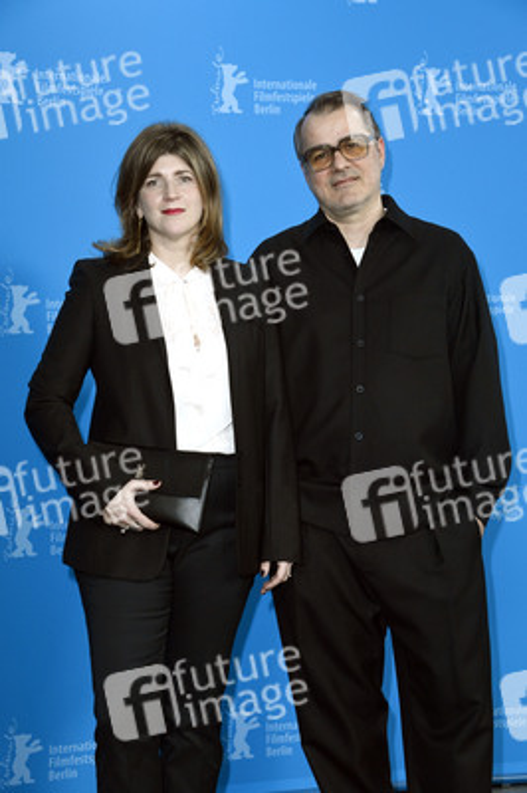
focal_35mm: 72
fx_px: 1584
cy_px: 396
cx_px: 264
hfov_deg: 18.9
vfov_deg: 28.1
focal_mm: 72
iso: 1250
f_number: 5.6
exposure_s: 1/250
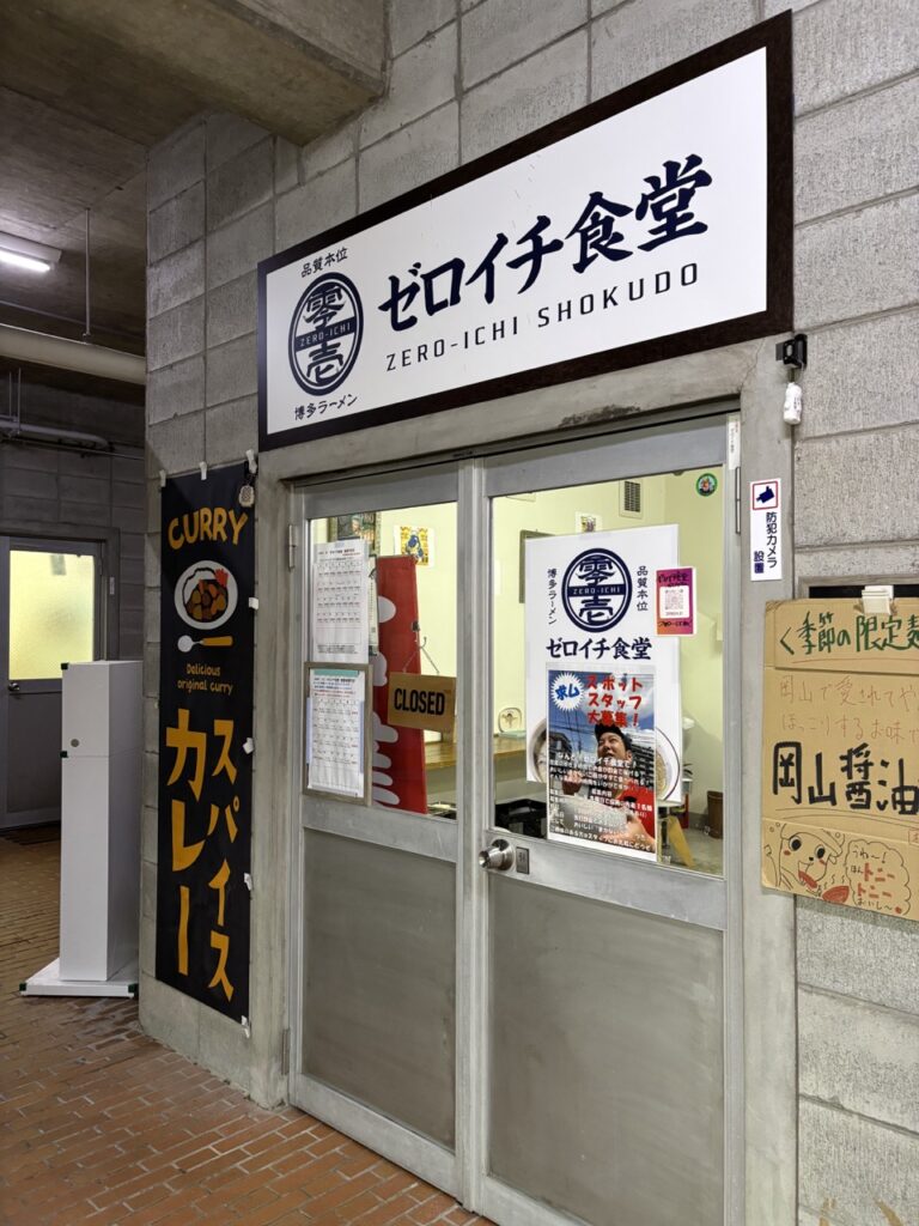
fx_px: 920
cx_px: 460
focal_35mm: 26
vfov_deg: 67.3
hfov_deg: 53.1
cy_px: 613
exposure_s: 1/60
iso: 250
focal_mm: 5.96
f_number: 1.6
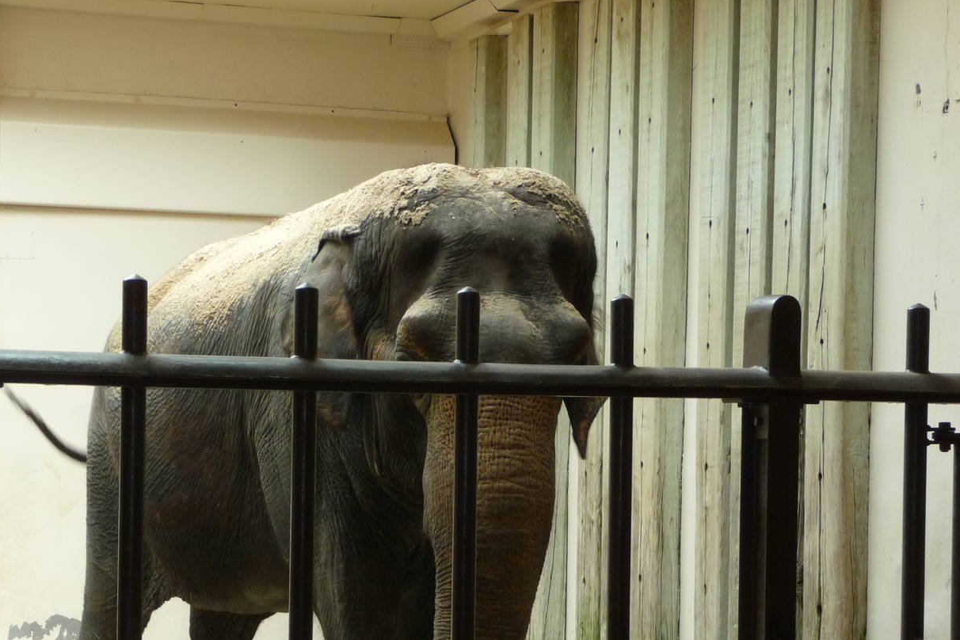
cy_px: 447
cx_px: 448
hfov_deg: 22.1
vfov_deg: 14.8
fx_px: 2453
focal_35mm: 92
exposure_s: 1/30
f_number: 4.5
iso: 200
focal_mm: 11.3
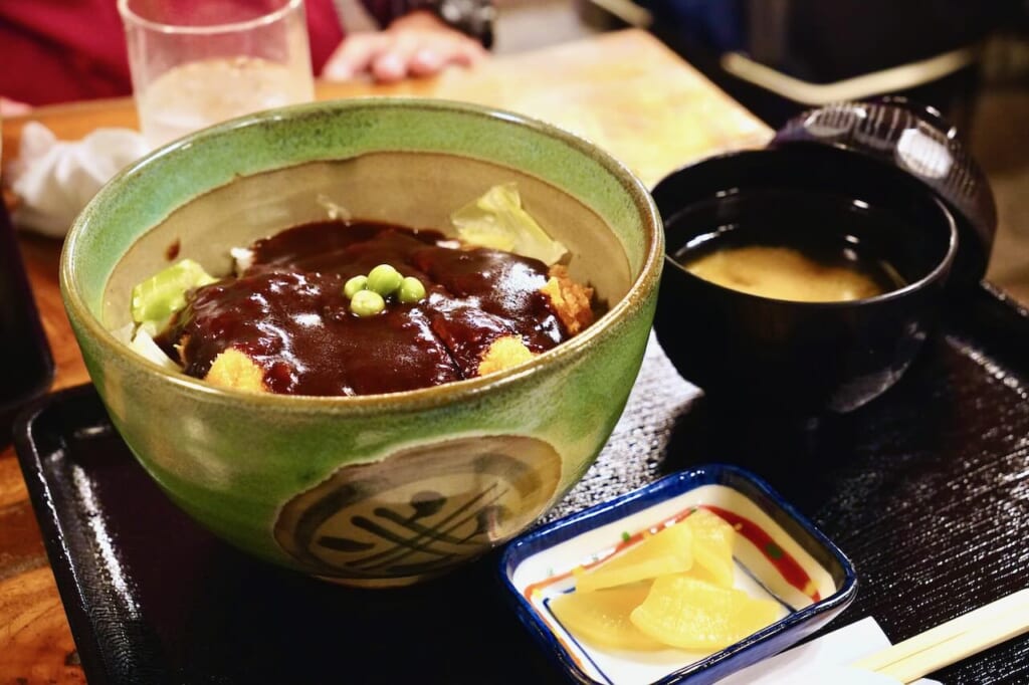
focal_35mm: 49
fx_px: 1393
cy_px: 342
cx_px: 514
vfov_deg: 27.6
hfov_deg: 40.5
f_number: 5
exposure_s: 1/15
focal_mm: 32.5
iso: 3200
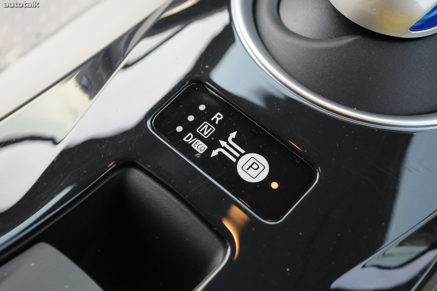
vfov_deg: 25.7
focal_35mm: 52
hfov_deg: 37.9
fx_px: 637
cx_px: 218
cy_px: 146
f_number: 5
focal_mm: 35
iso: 2000
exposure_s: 1/250
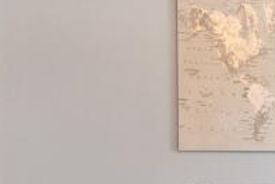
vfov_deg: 15.8
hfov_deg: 19.5
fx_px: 655
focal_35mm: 86
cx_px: 452
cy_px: 172
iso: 320
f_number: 8
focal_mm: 16.5
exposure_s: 10
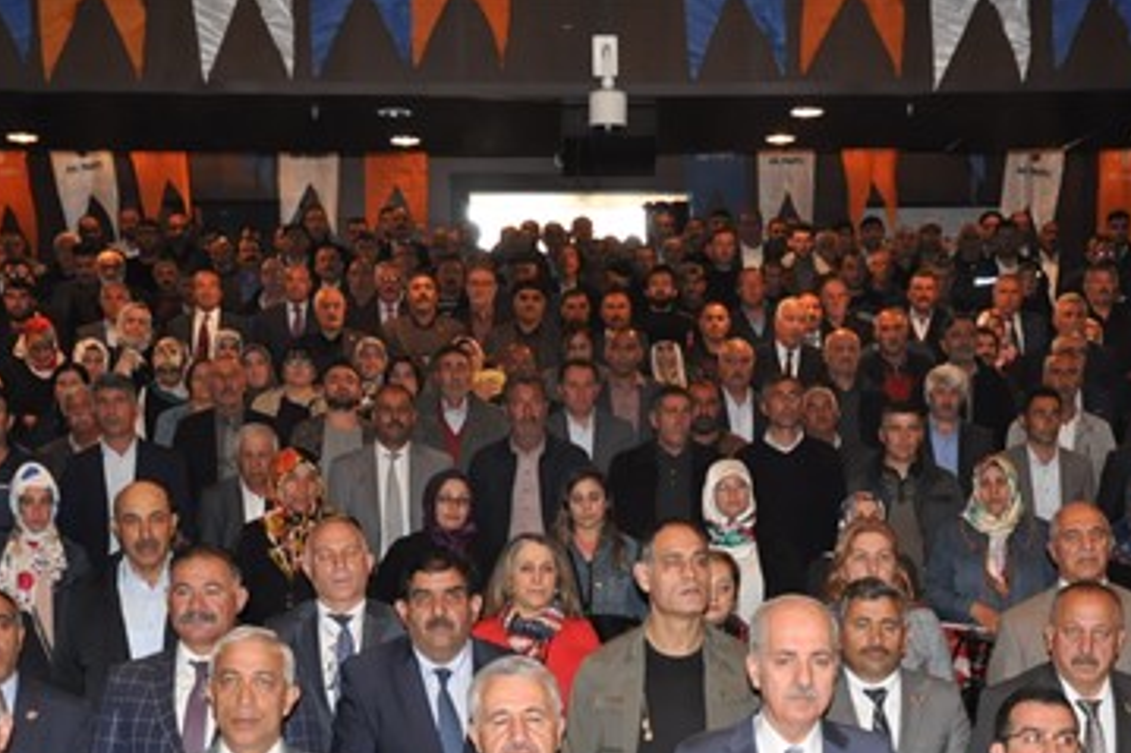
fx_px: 2132
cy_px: 668
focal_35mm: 68
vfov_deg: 19.7
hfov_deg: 29.6
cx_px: 671
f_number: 4
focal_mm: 25
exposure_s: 1/60
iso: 800
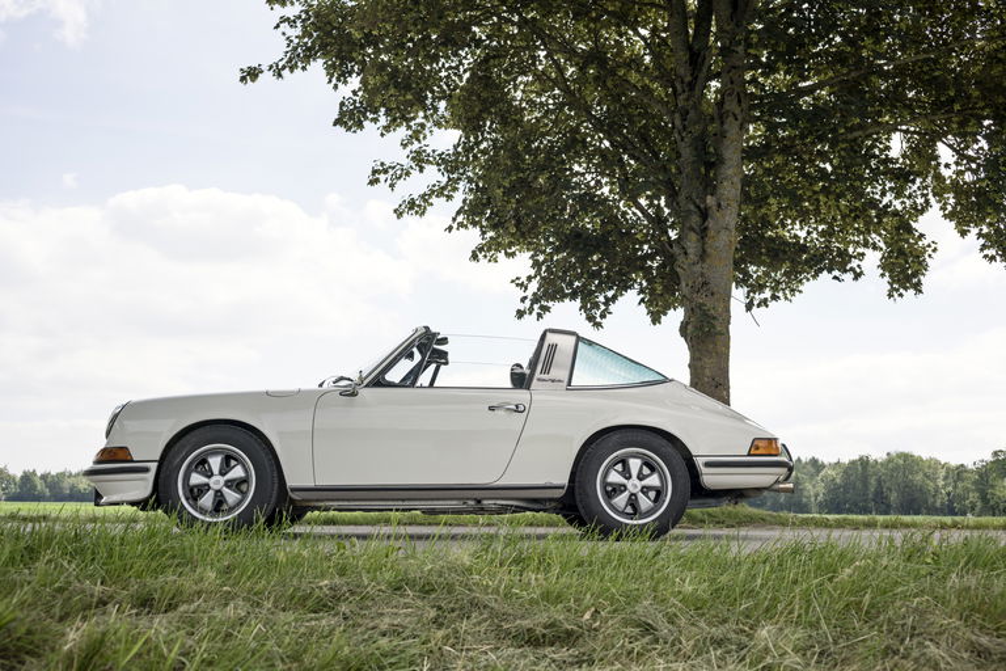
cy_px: 336
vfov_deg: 37.9
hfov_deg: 54.4
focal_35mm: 35
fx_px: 978
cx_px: 503
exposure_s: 1/640
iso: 160
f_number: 5.6
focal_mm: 35
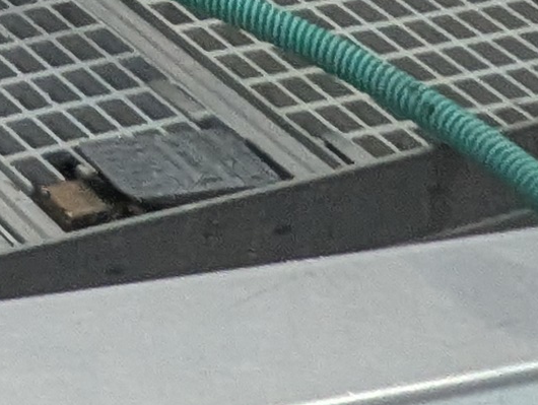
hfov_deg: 10.2
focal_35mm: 100
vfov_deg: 8.9
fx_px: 1556
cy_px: -1080
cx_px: -1253
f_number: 2.2
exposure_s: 1/23.8
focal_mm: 1.95
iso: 109
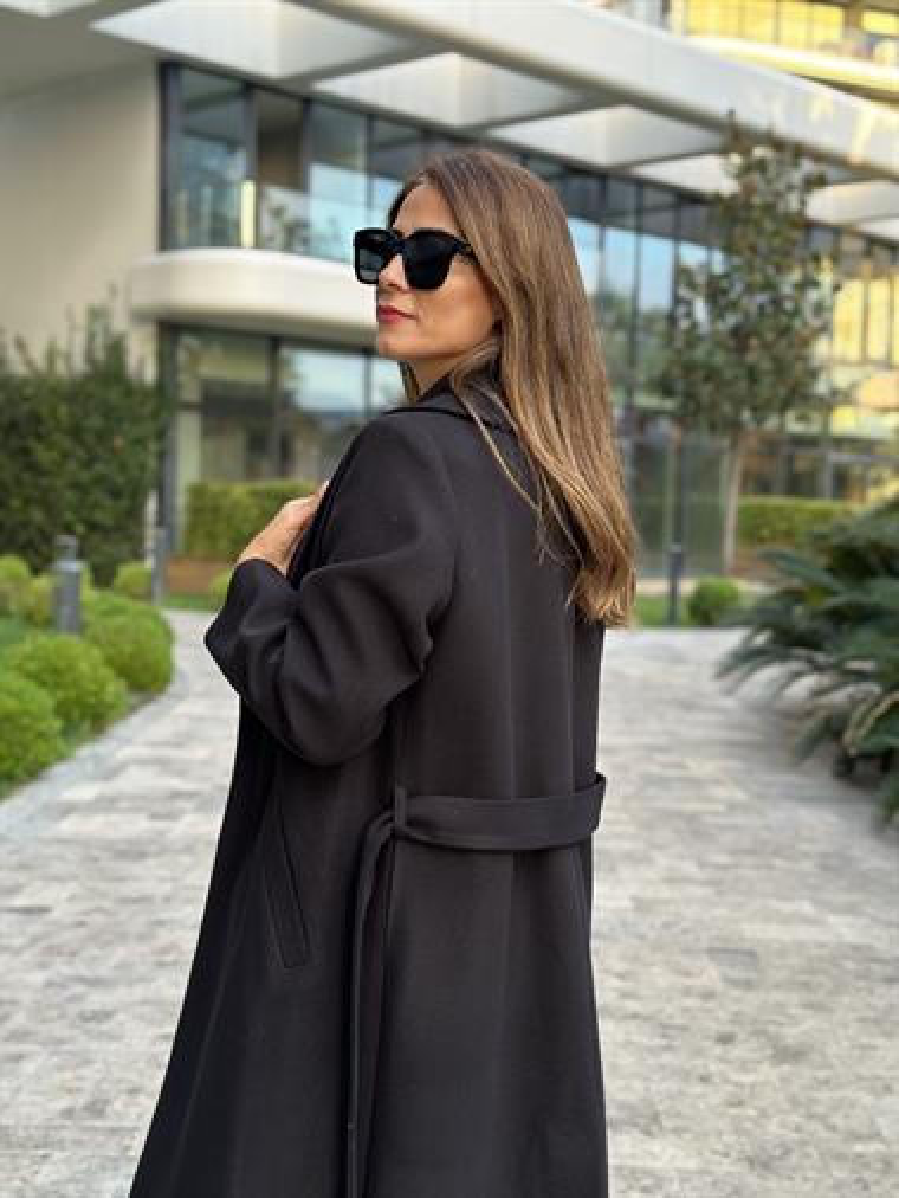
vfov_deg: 39.6
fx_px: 1661
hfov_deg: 30.3
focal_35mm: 48
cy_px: 599
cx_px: 450
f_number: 1.78
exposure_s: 1/171
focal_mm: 6.86
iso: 100
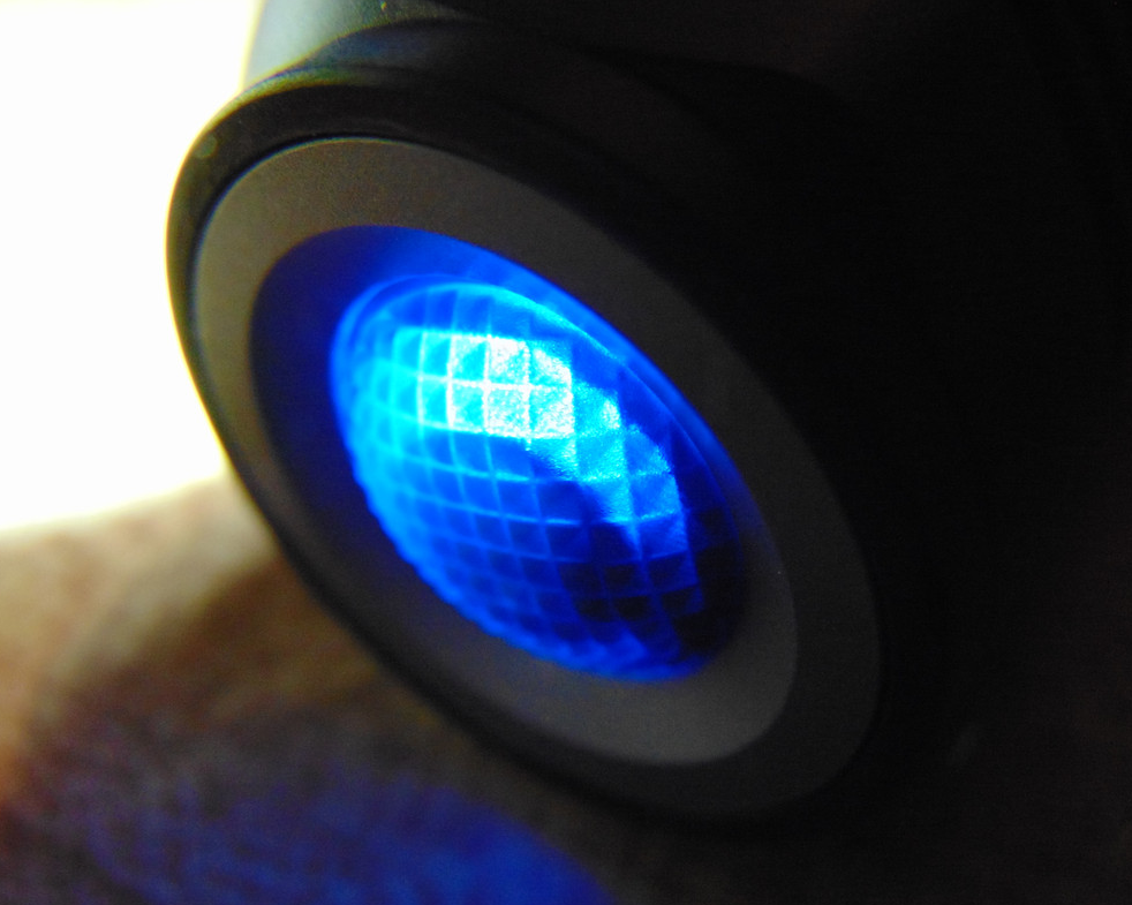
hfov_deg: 51.5
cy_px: 460
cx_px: 588
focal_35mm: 35
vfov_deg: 42.2
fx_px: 1172
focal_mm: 5.8
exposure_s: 1/13
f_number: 3.2
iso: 400
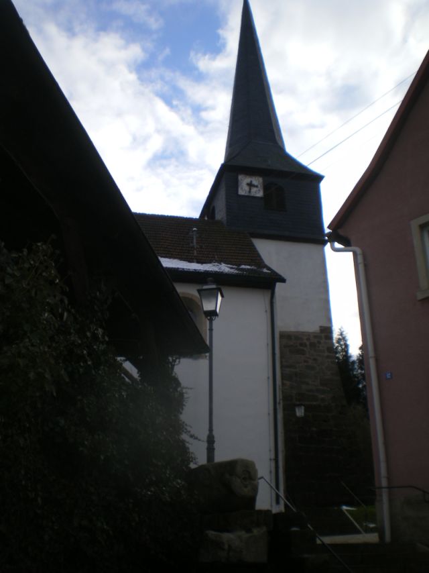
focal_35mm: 38
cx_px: 214
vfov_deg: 49.0
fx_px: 628
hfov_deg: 37.7
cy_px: 286
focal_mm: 6.3
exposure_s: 1/320
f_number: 4.6
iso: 80
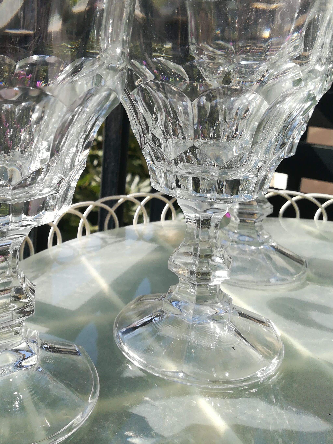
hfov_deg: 37.2
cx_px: 104
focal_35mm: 38
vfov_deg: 47.9
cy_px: 137
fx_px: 487
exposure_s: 1/601
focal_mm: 3.83
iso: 50
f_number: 2.2
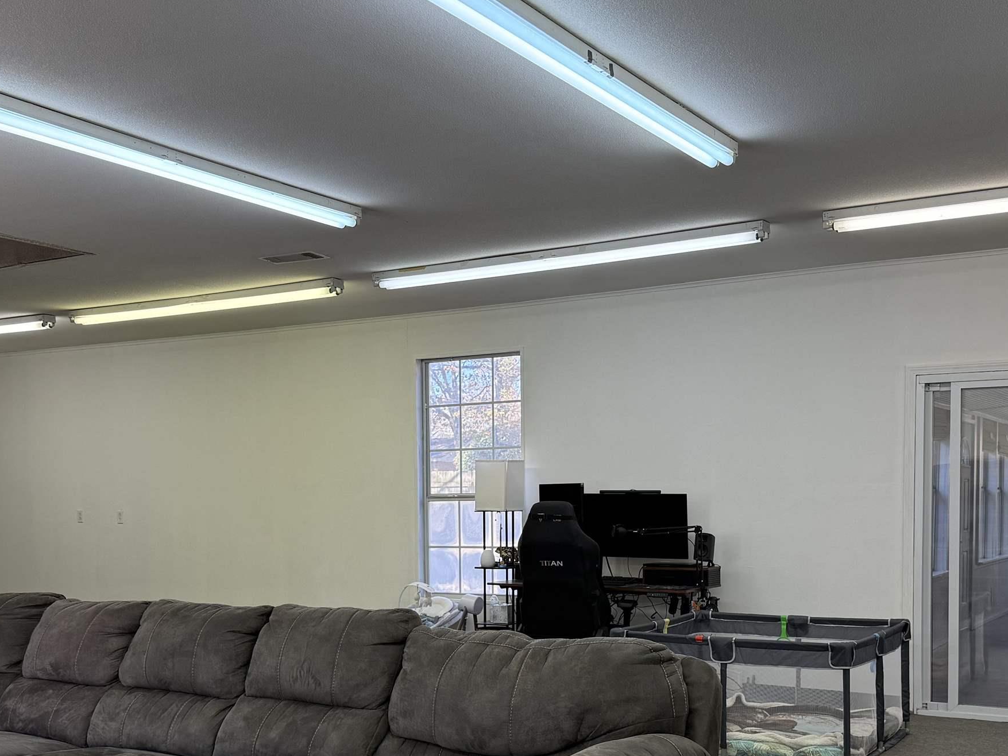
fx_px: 1223
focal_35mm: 42
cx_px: 445
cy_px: 542
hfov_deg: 44.7
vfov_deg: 33.8
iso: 100
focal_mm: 6.76
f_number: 1.78
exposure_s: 1/230
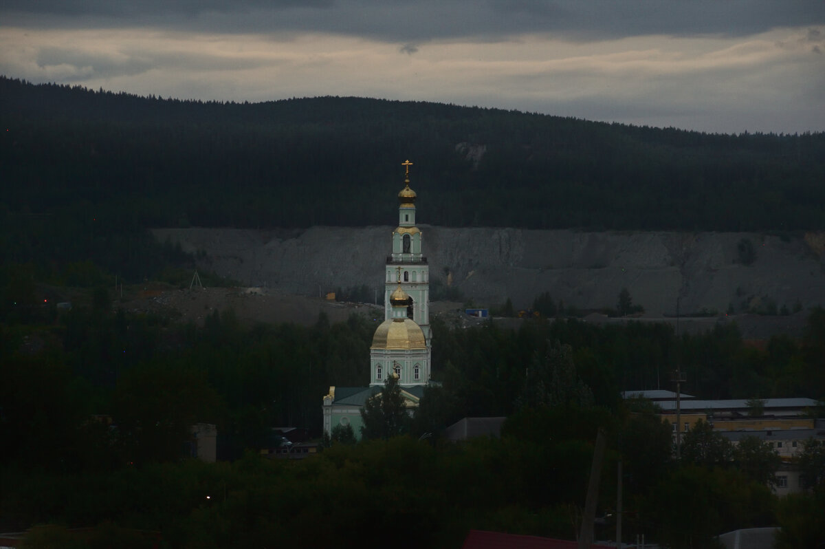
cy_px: 274
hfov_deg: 9.8
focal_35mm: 210
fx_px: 4808
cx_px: 412
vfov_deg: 6.5
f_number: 6.3
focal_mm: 140
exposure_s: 1/160
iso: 800
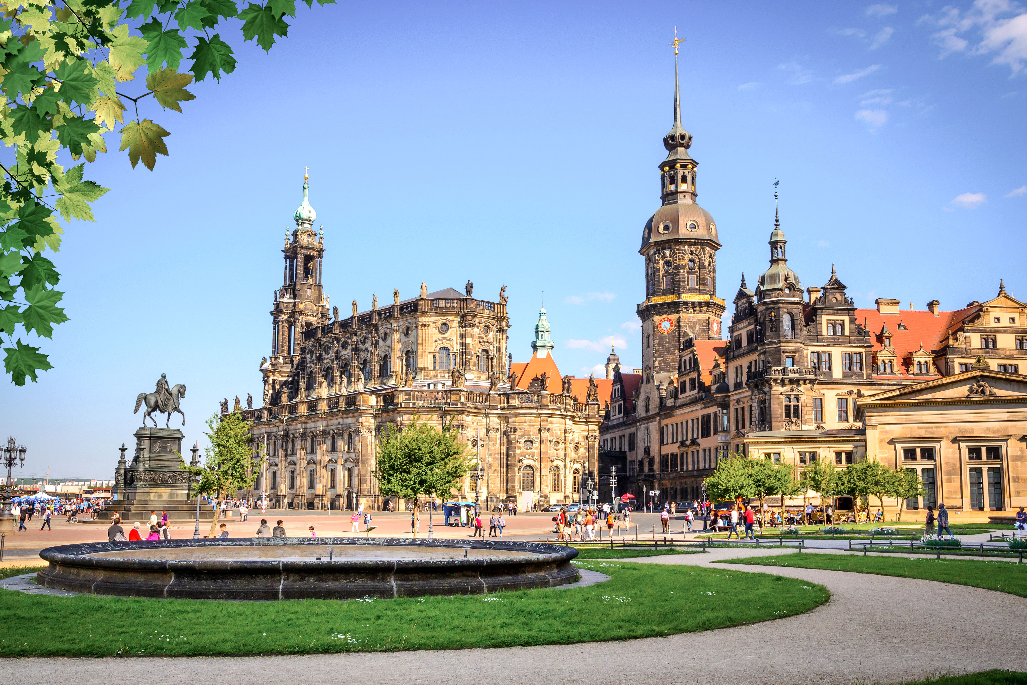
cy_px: 342
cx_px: 514
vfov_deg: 43.6
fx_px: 856
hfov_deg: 61.9
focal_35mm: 30
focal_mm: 20
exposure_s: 1/320
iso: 200
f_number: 10
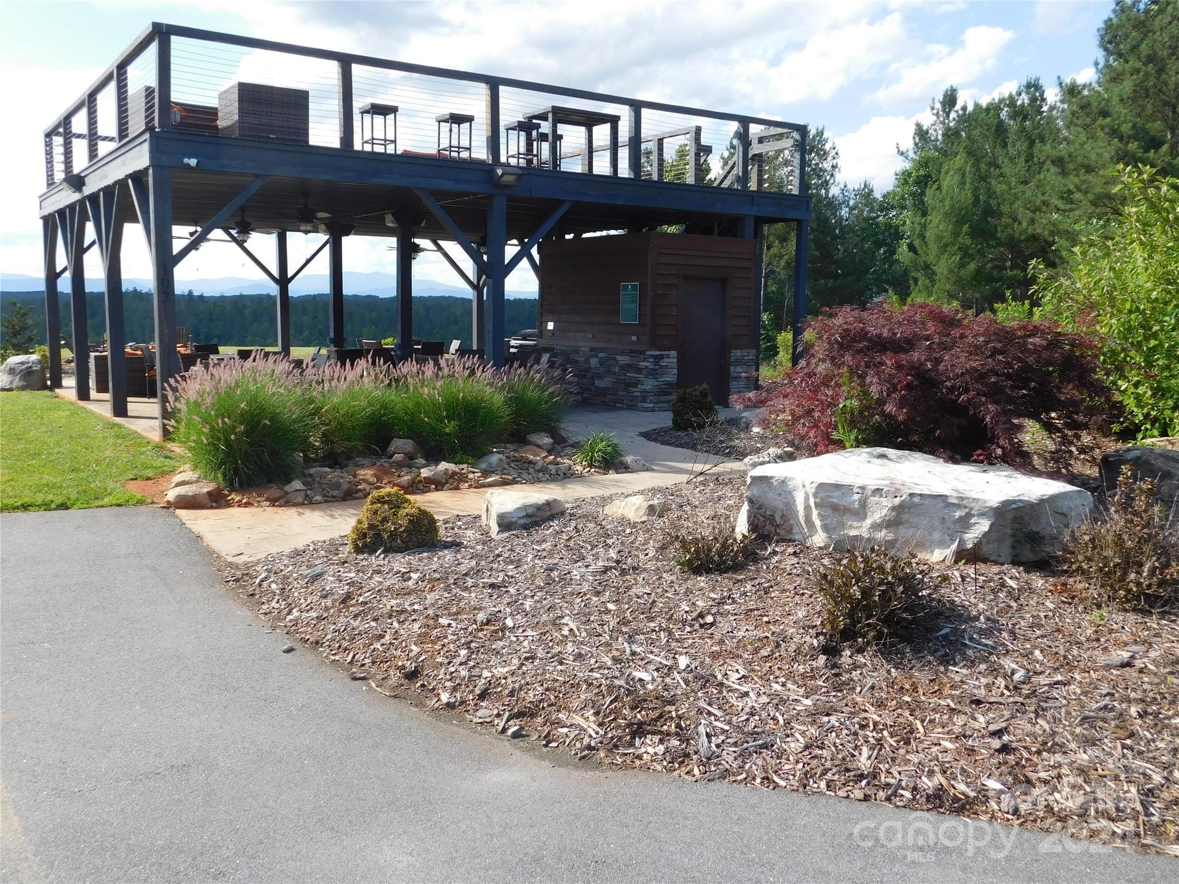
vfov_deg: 46.8
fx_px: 1022
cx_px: 590
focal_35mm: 30
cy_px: 442
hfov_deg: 60.0
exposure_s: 1/800
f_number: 3.2
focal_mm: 5.3
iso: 125
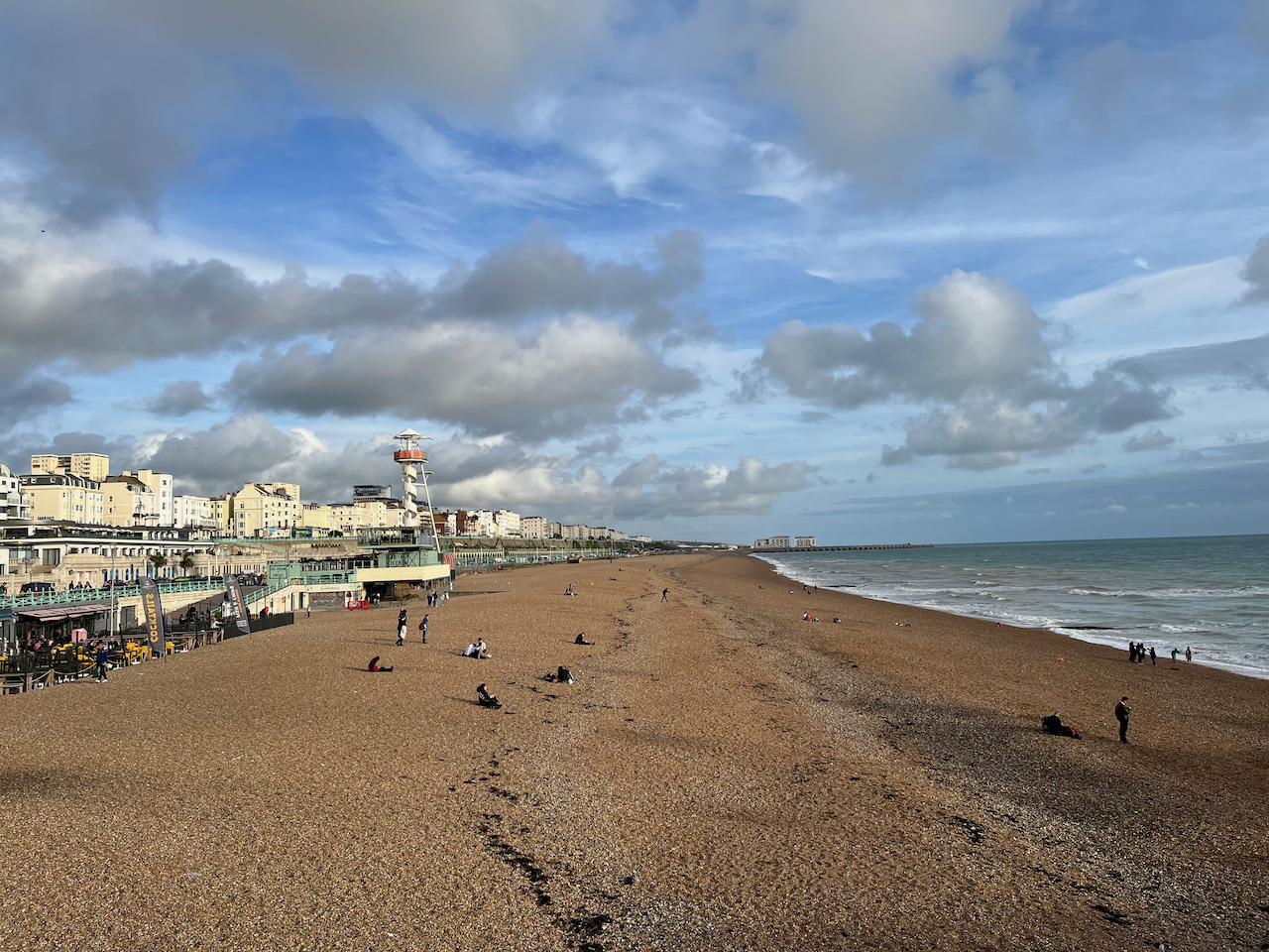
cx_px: 634
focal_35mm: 26
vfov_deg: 53.1
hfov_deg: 67.3
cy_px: 476
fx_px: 953
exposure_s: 1/3135
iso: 50
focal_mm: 5.1
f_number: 1.6
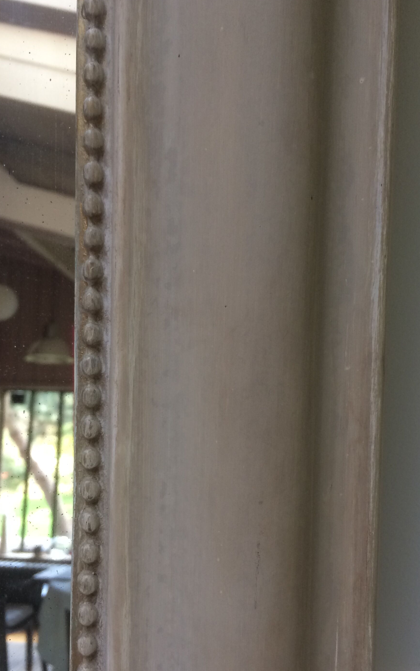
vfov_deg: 53.9
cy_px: 367
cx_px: 200
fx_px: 659
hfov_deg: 35.3
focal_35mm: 36
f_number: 2.2
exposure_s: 1/33
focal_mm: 4.15
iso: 50
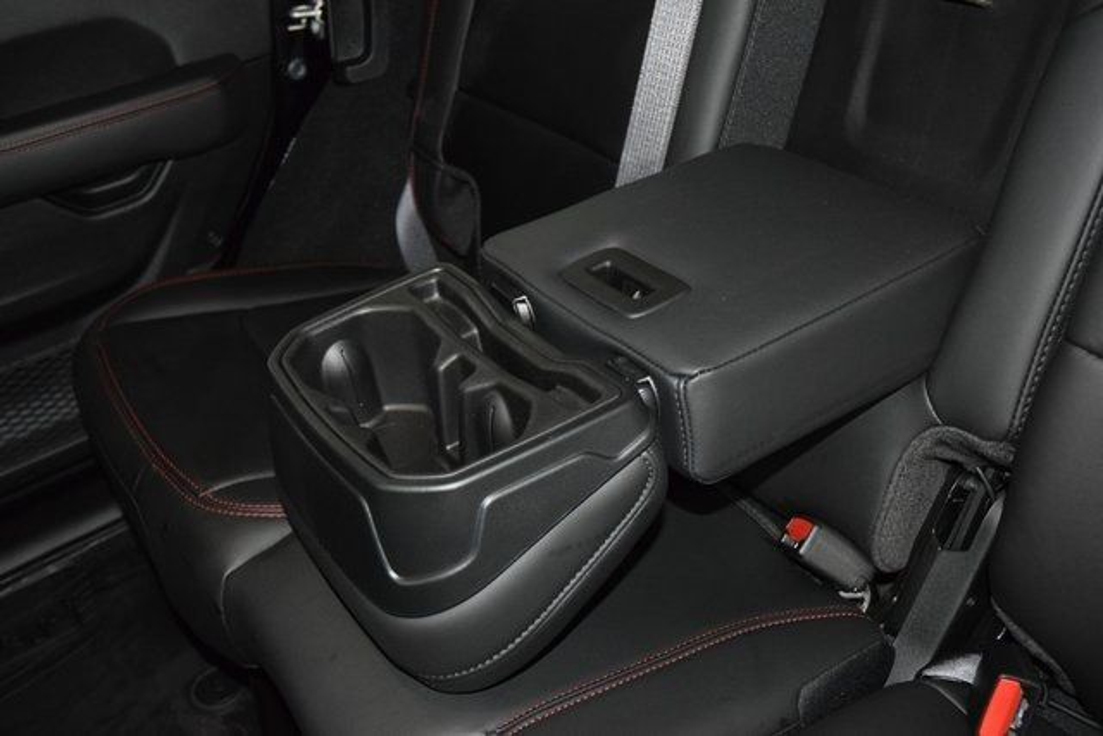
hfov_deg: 53.1
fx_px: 1103
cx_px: 552
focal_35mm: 36
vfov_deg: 36.9
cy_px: 368
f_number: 3.8
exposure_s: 1/100
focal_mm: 24
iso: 3200
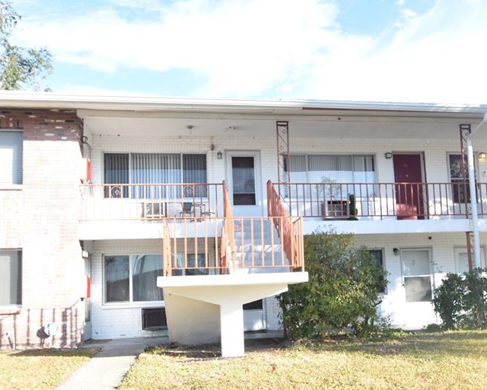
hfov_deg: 57.0
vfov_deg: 46.6
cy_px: 249
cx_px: 270
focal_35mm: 31
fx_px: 447
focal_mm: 10
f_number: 8
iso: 320
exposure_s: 1/250
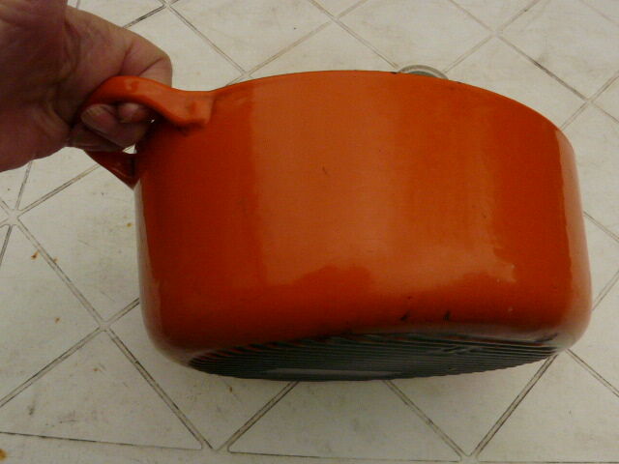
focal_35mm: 32
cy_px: 232
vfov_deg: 44.2
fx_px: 572
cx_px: 310
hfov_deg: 56.8
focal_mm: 4.6
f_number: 8
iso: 400
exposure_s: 1/125
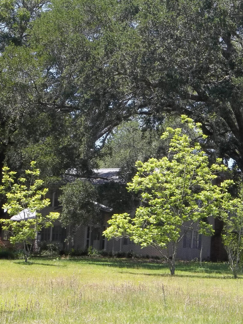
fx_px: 1123
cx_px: 144
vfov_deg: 16.4
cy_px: 169
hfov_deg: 12.3
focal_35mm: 120
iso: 64
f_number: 4.5
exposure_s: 1/200
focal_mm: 15.4
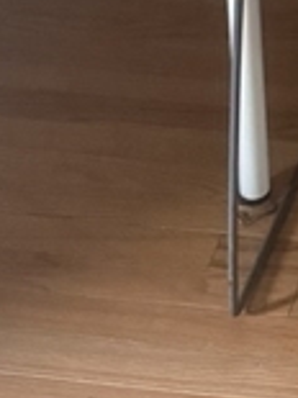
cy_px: -529
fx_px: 1368
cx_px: 552
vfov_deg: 13.0
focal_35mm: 119
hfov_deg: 11.5
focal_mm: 6.76
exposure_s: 1/58
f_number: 1.78
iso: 800
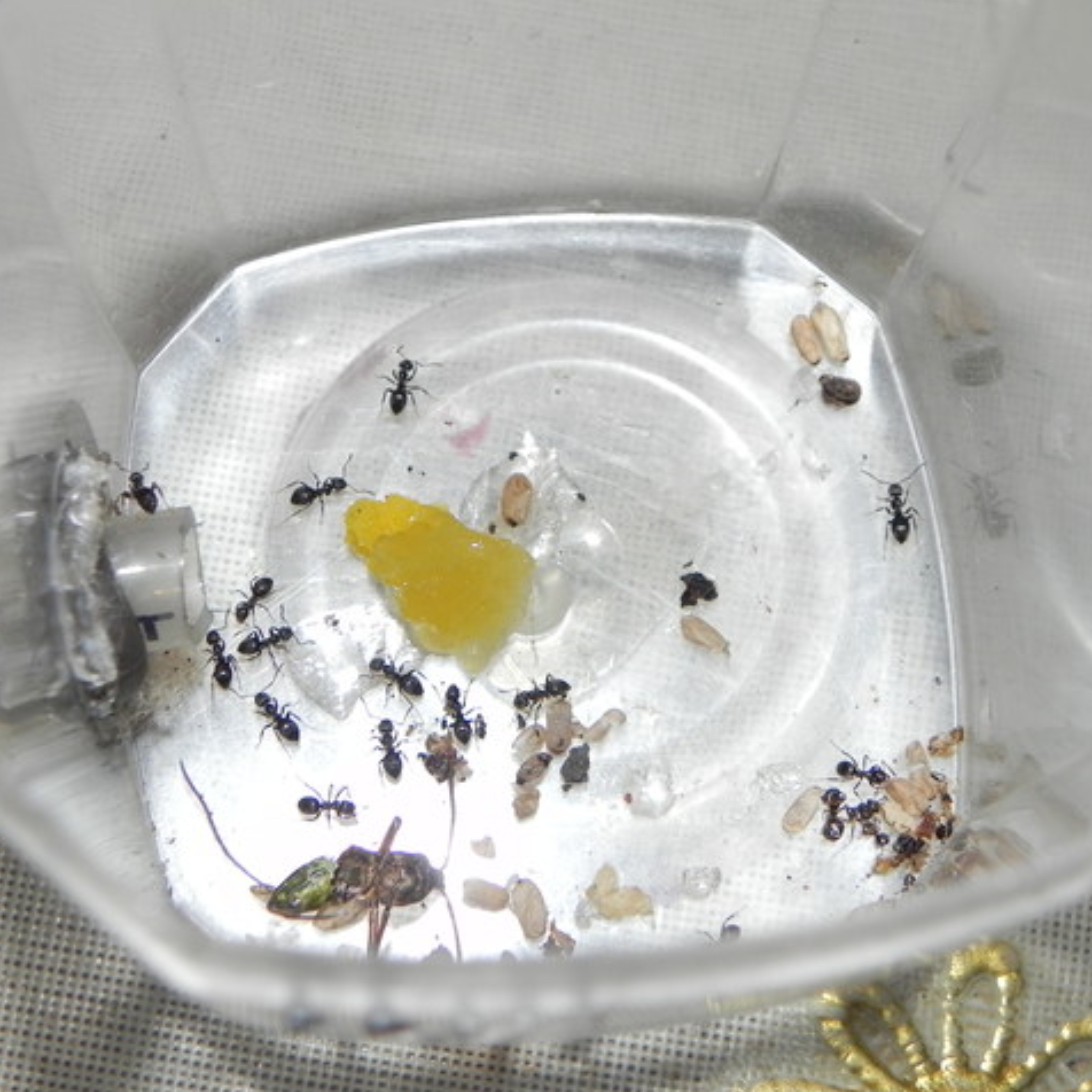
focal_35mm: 69
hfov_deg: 25.0
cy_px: 544
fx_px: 2463
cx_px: 557
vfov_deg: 25.0
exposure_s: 1/30
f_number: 3.5
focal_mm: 10.3
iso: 200
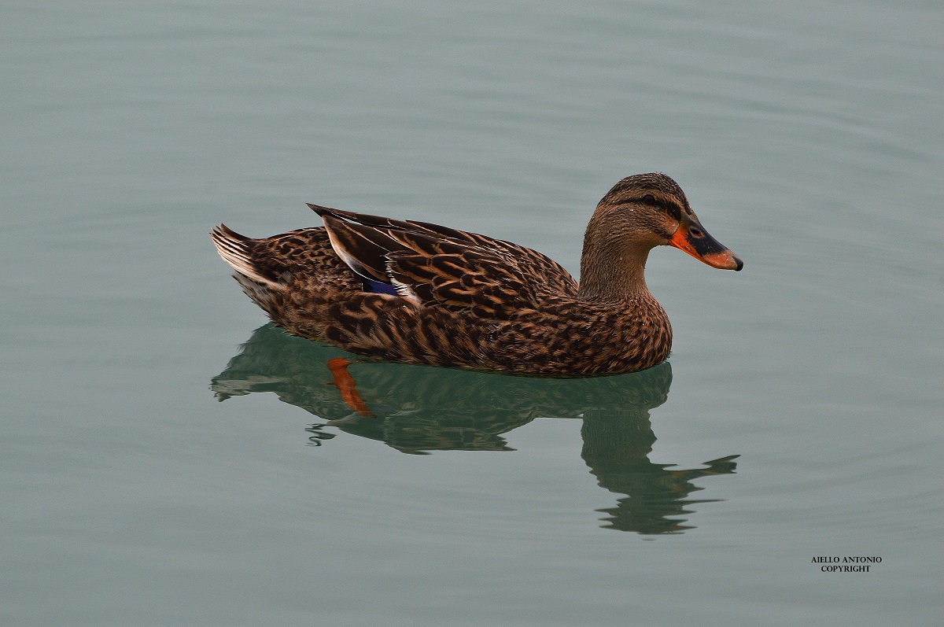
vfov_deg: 3.0
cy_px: 314
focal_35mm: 450
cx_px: 472
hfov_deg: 4.6
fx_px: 11785
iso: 400
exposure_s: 1/250
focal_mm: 300
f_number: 10
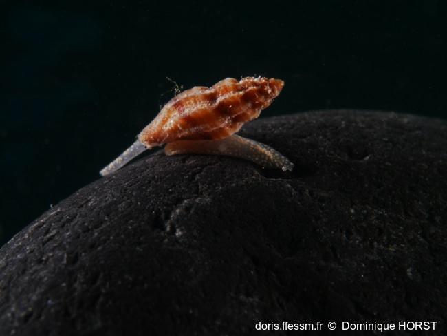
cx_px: 224
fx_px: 1163
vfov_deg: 16.4
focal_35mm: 90
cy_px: 168
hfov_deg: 21.8
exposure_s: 1/160
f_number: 22
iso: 160
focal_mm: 45
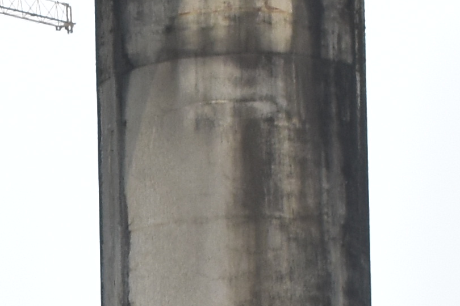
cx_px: -260
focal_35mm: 400
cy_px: 912
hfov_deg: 5.1
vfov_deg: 3.4
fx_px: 5111
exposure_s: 1/400
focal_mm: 36
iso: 400
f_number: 11
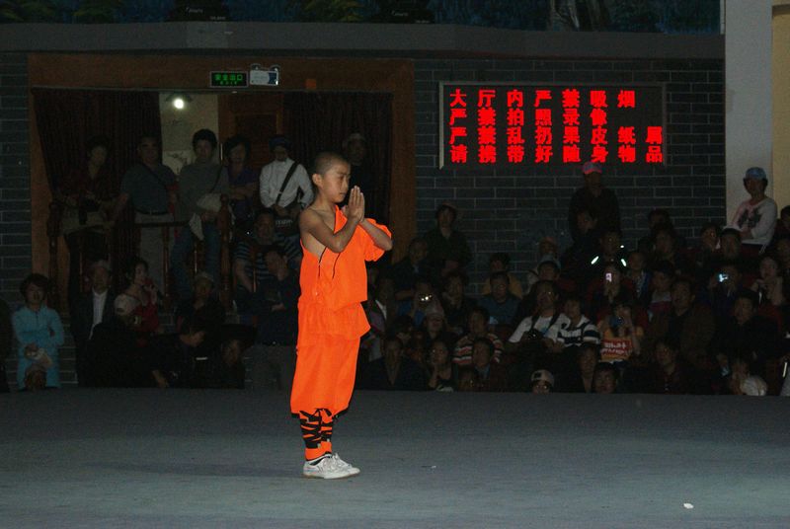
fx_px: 2308
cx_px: 395
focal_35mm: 105
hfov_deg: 19.4
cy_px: 264
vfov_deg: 13.1
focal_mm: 70
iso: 400
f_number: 5.6
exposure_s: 1/125
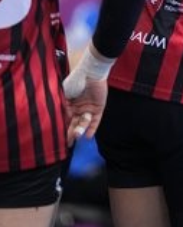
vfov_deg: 1.8
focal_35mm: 1067
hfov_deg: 1.5
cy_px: -63
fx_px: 7203
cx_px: 259
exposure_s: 1/1600
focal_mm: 300
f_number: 2.8
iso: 4000
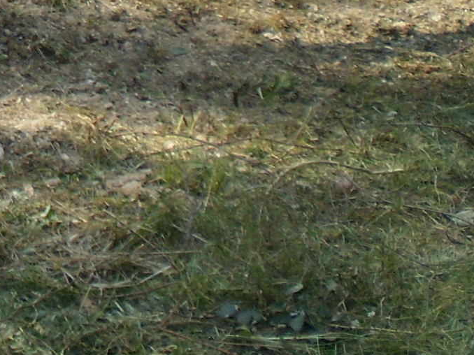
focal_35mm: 136
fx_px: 1862
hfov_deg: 13.5
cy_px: -231
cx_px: -273
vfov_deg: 10.4
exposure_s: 1/160
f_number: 3.1
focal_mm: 6.3
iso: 64
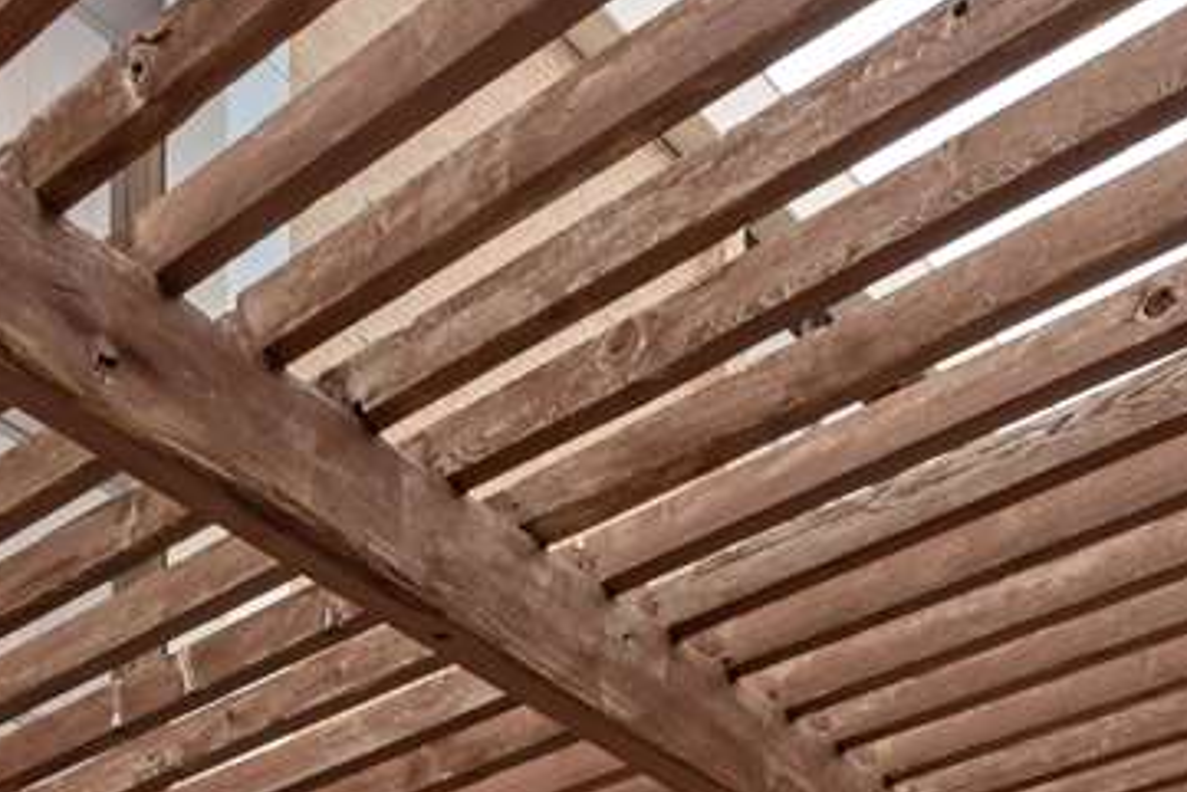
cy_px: 1622
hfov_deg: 36.0
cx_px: 888
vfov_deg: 17.3
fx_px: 1781
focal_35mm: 54
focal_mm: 13
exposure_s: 1/100
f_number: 8
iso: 200
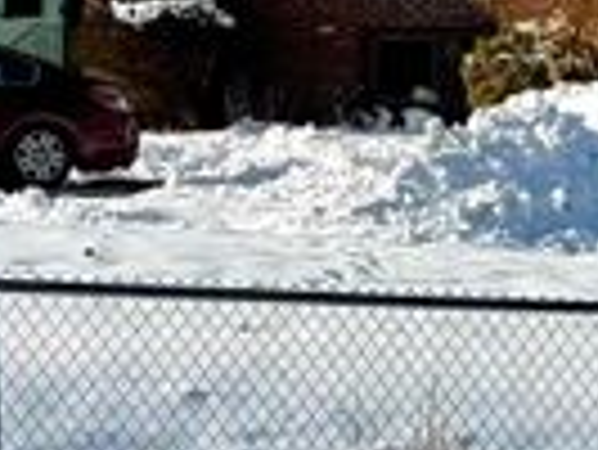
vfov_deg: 15.0
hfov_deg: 21.4
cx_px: 517
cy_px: -259
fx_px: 1556
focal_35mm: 90
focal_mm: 6.76
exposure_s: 1/5714
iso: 80
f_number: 1.78
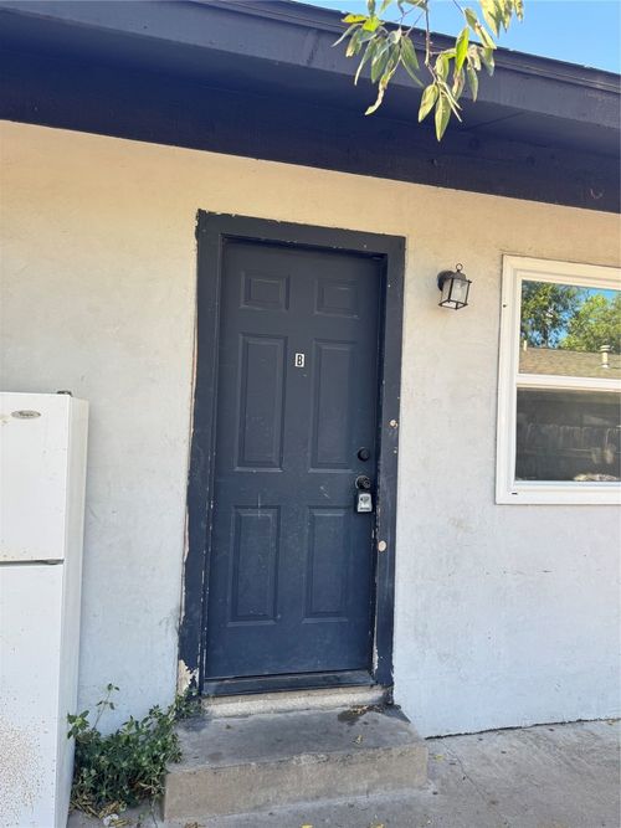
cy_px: 414
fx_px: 574
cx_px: 310
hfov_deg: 56.8
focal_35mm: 24
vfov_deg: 71.6
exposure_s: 1/271
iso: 64
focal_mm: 6.76
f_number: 1.78
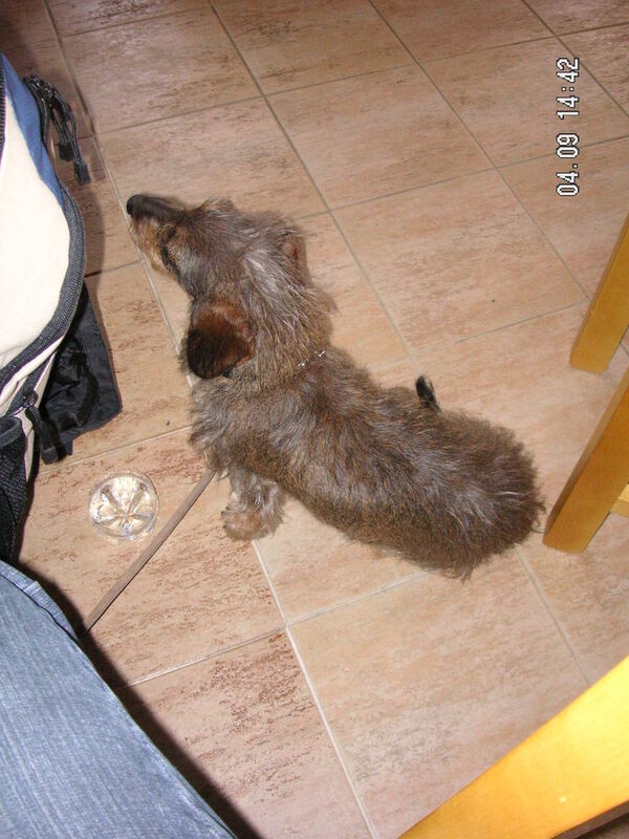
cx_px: 314
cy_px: 420
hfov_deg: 38.7
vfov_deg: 50.1
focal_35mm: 37
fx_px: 896
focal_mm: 6.1
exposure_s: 1/45
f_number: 2.8
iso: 160
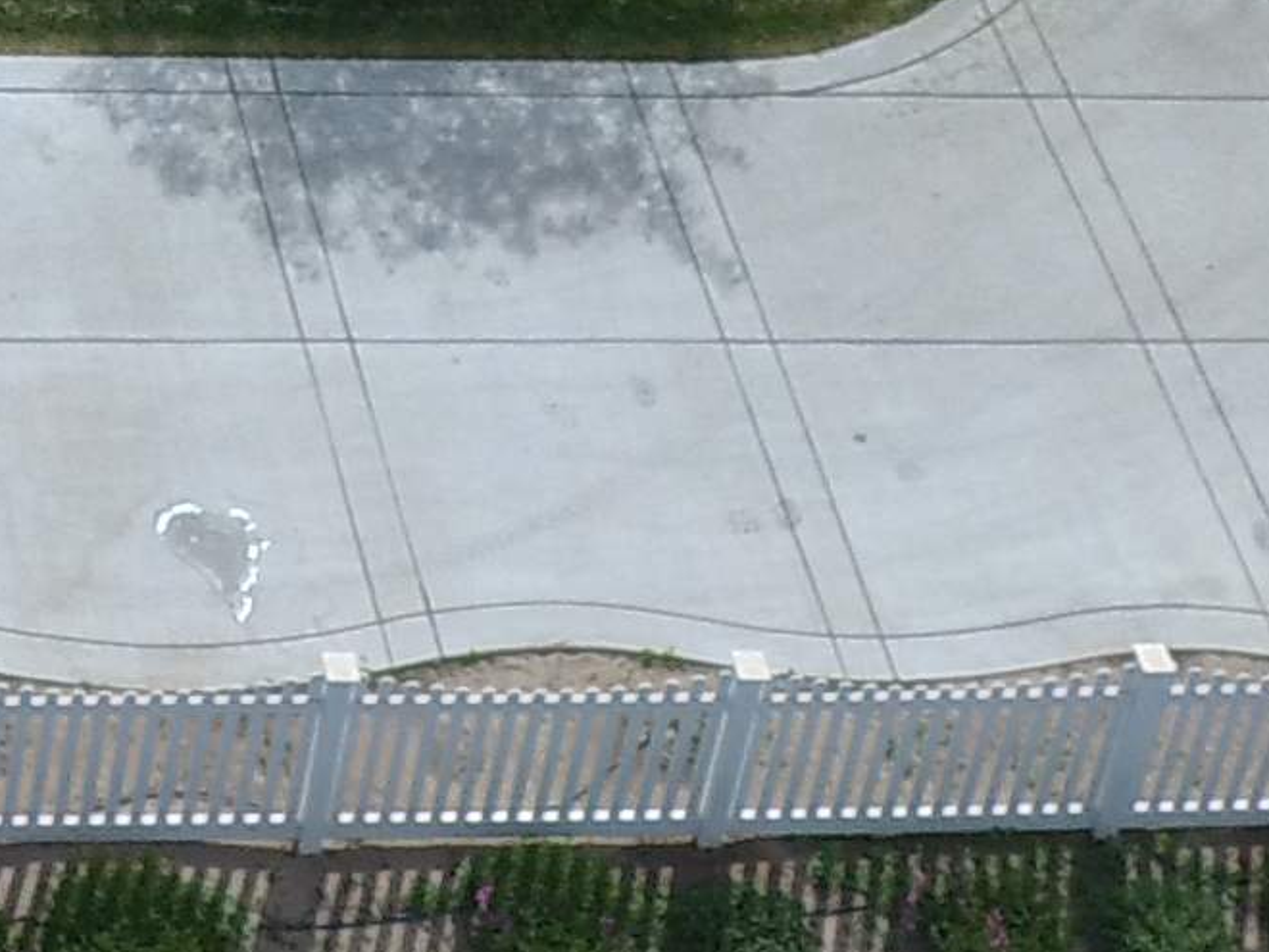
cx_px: -686
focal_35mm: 103
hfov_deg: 17.1
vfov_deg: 10.8
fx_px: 3776
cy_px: -1719
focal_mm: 3.15
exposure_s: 1/1059
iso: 100
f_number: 2.8
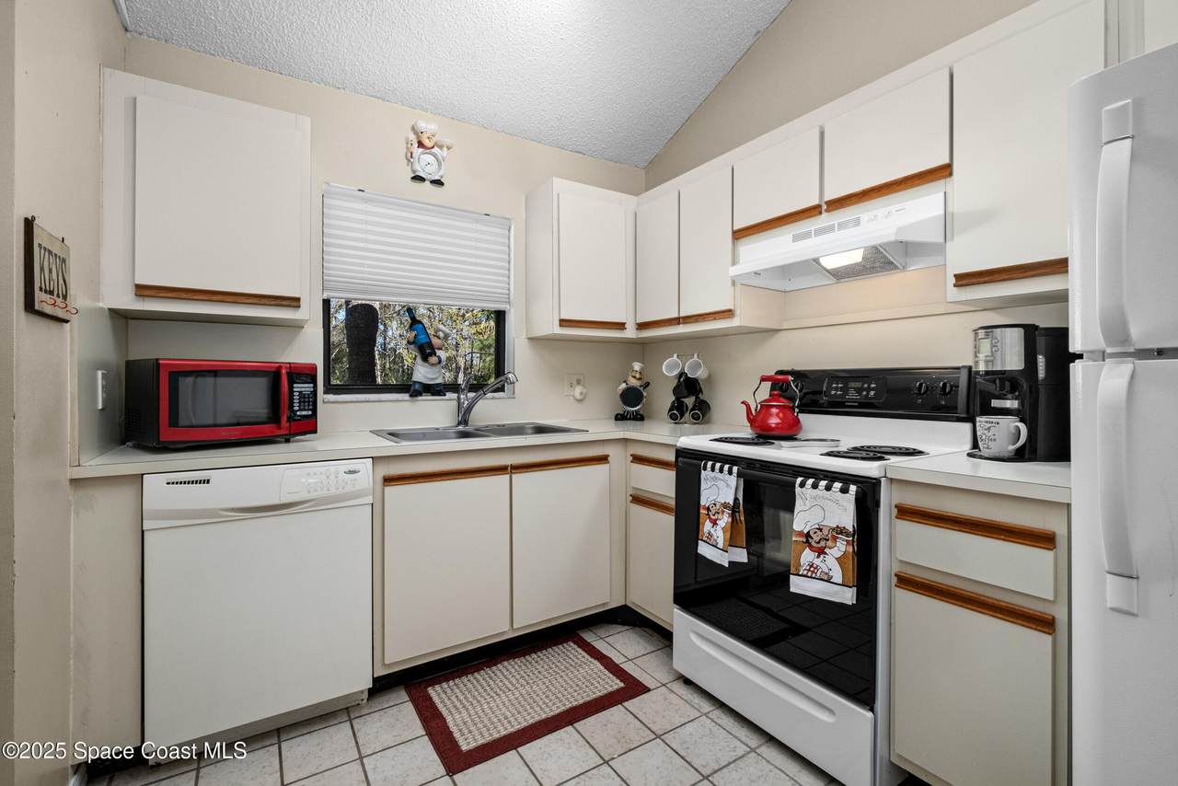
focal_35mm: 15
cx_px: 589
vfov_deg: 77.4
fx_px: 491
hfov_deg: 100.4
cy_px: 393
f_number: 8
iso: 400
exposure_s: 1/8
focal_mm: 10
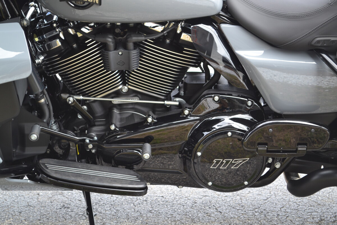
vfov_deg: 16.6
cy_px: 112
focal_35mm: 82
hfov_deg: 24.6
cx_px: 168
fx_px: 772
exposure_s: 1/125
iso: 280
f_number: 5.6
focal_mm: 55
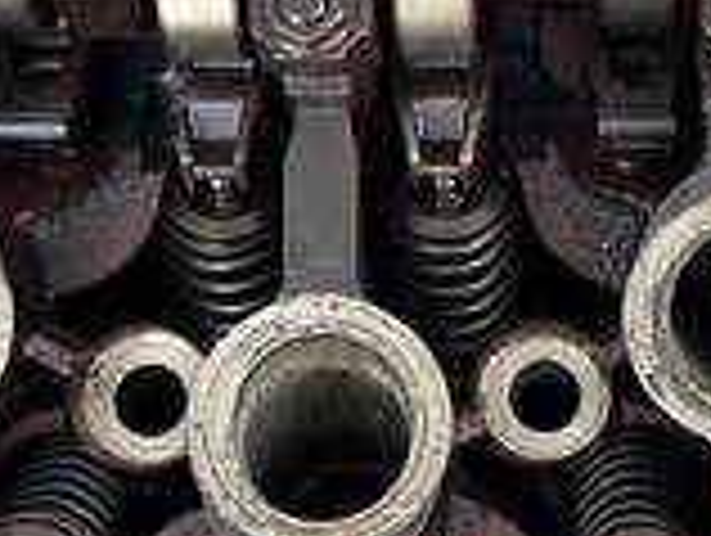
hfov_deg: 18.4
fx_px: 2160
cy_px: 387
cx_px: 630
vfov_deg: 14.1
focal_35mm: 105
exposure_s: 1/121
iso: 64
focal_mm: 5.1
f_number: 1.6
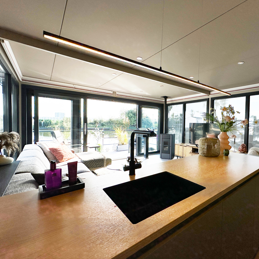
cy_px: 127
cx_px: 165
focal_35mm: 17
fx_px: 144
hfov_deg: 82.1
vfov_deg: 84.0
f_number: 2.2
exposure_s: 1/493
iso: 50
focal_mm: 2.22
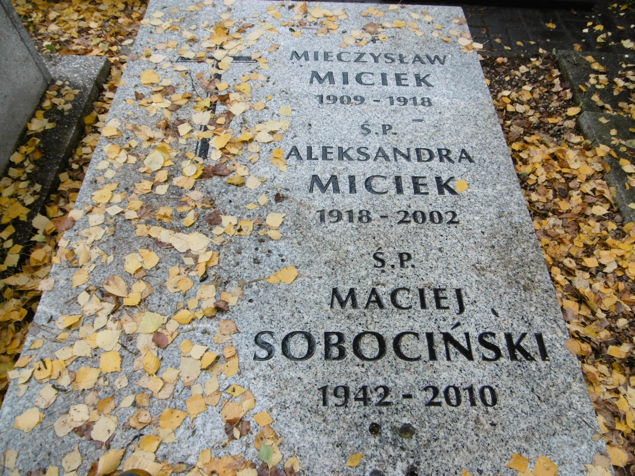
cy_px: 238
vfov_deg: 56.8
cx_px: 318
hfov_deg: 71.6
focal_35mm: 24
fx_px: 440
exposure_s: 1/125
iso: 100
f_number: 3.1
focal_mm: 4.3
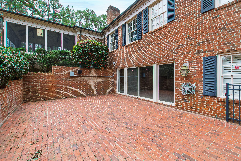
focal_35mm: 15
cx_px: 120
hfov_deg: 100.4
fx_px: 100
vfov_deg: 77.3
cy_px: 80
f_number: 8
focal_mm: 10
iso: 200
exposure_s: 1/40
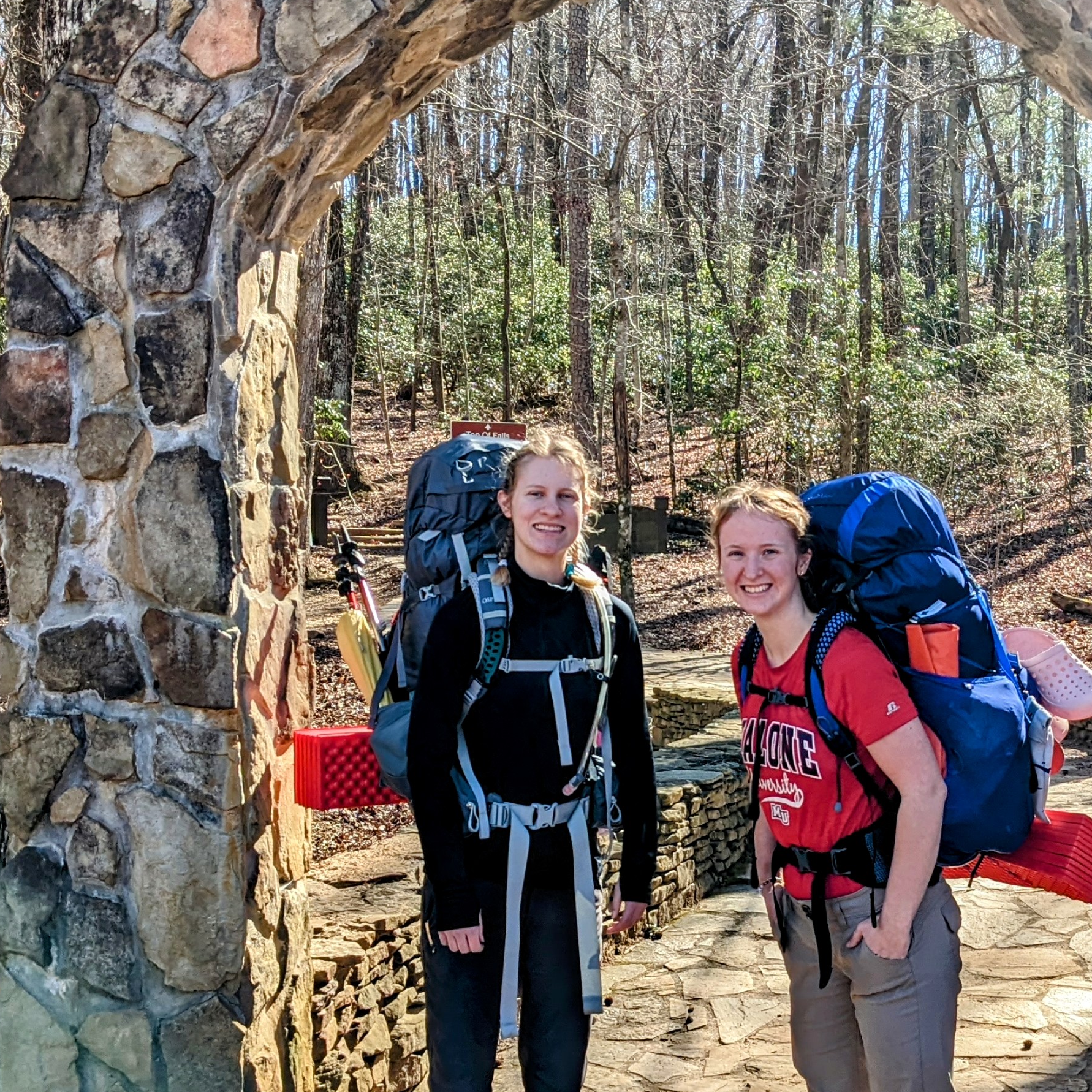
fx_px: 1927
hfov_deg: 31.4
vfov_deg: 31.5
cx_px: 714
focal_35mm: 54
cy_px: 669
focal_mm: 4.38
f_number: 1.73
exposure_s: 1/1064
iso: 50
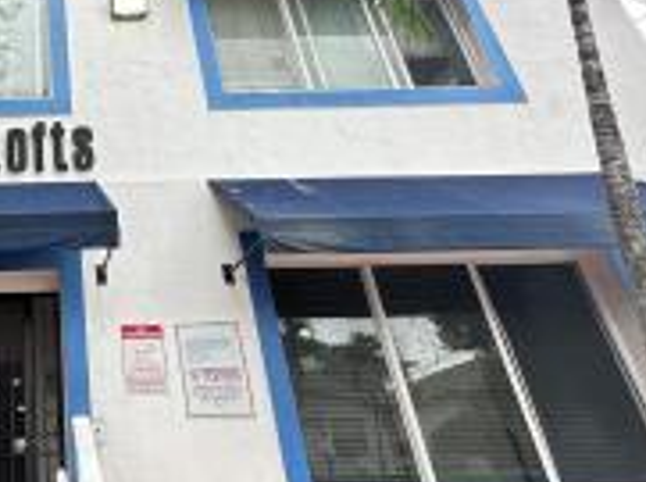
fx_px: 577
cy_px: 139
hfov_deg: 49.4
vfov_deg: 44.2
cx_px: 21
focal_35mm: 31
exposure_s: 1/150
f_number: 2.2
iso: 40
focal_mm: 2.22
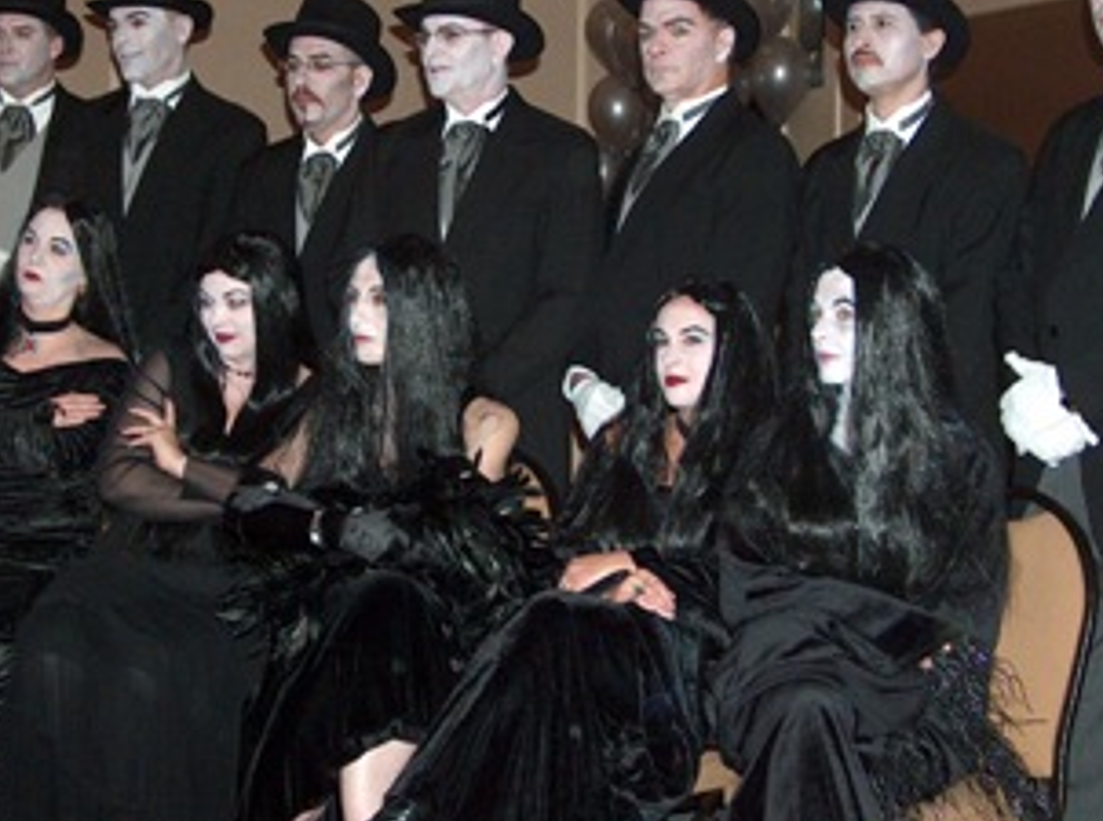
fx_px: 2034
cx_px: 467
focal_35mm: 64
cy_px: 303
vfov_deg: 22.8
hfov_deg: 30.3
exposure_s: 1/60
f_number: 2.8
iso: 200
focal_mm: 7.6
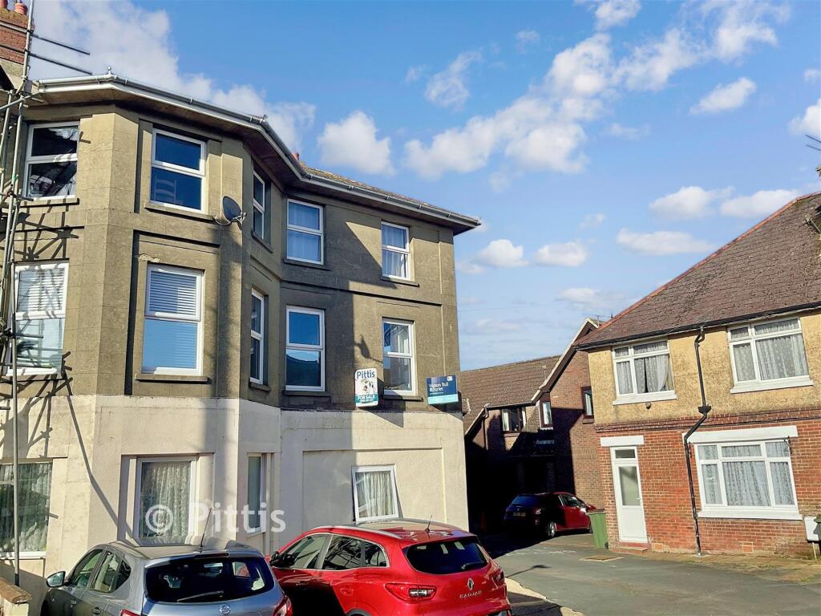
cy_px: 308
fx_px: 688
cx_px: 410
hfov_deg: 61.7
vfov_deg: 48.2
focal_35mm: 29
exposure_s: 1/2538
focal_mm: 3
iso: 16
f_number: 1.8
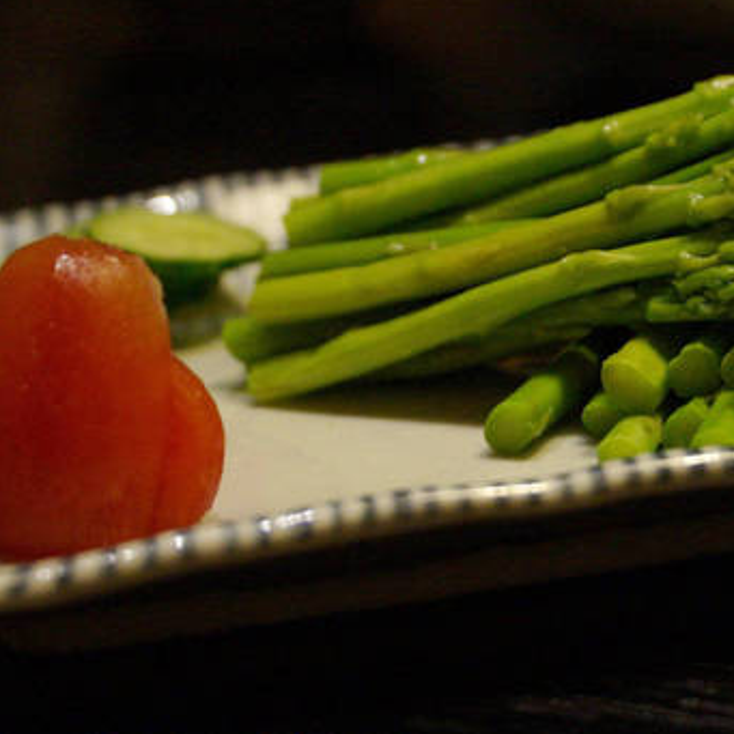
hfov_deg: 11.5
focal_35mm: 152
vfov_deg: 11.5
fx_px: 3646
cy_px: 403
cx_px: 574
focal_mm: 68
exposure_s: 1/30
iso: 3200
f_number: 4
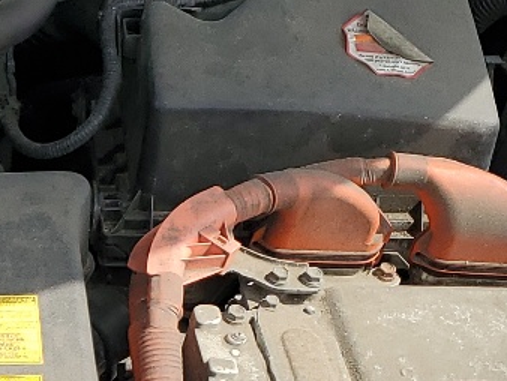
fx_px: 1803
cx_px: -210
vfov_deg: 11.8
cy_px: 477
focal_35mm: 123
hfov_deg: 15.0
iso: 50
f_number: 1.5
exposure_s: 1/2000
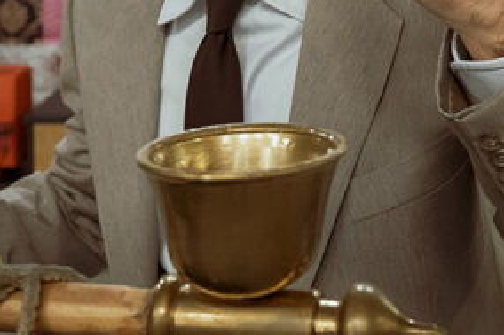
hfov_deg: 24.7
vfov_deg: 16.4
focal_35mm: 81
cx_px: 112
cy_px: -25
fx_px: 1133
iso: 4000
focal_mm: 36
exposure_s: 1/125
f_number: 7.1
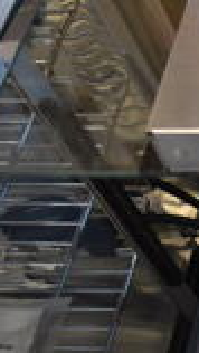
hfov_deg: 9.0
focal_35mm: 109
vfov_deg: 19.5
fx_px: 1021
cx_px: 593
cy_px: 98
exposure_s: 1/125
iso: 1250
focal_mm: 18
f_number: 3.5
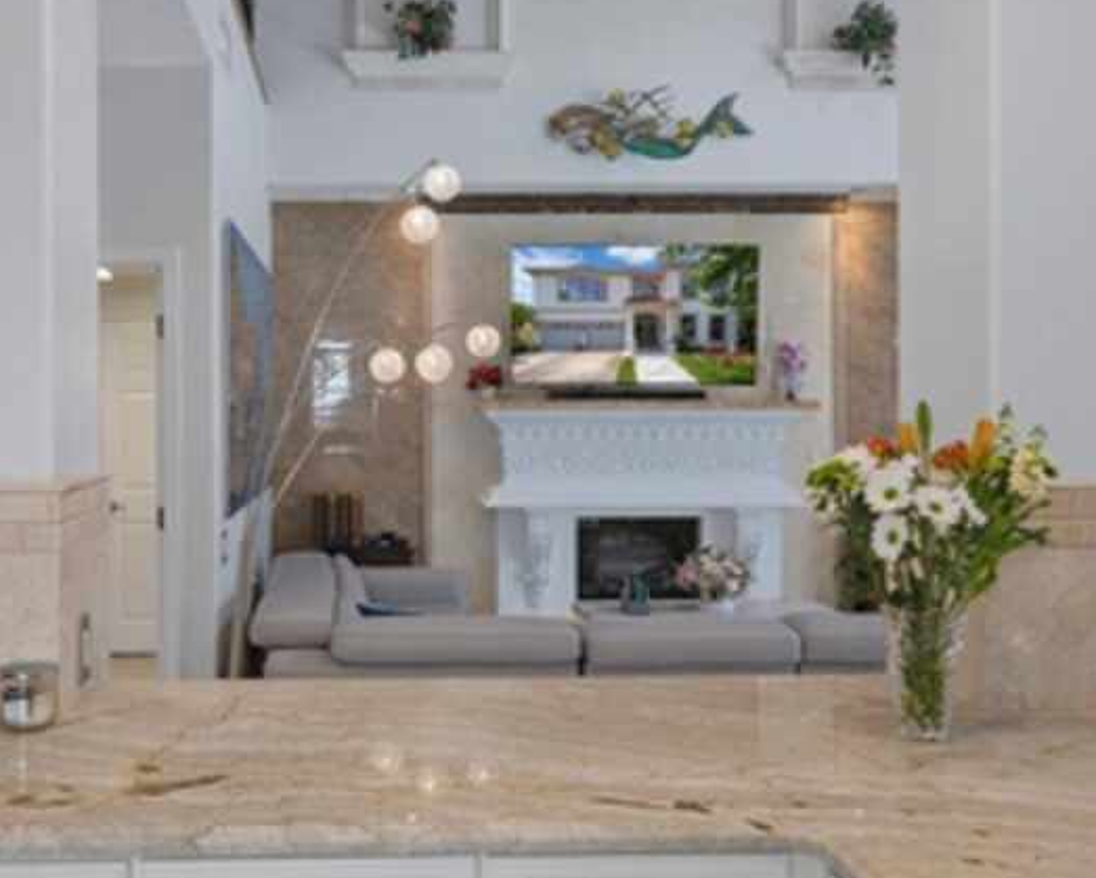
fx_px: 1266
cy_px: 411
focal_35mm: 39
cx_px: 398
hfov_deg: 46.3
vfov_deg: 38.2
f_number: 9
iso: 320
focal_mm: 17
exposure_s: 1/2
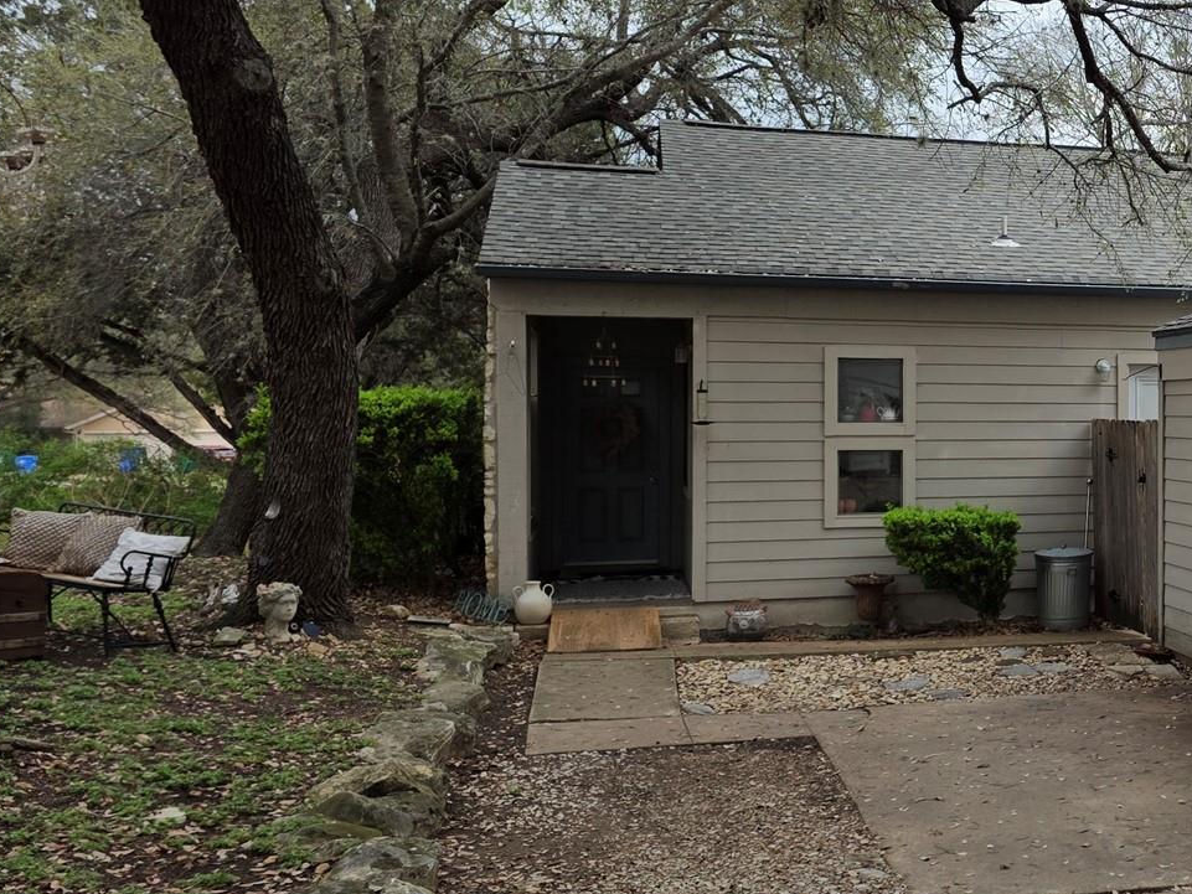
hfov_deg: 34.5
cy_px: 417
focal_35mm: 49
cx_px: 1255
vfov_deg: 29.7
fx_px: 1688
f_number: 1.7
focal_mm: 6.3
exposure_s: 1/2271
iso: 80
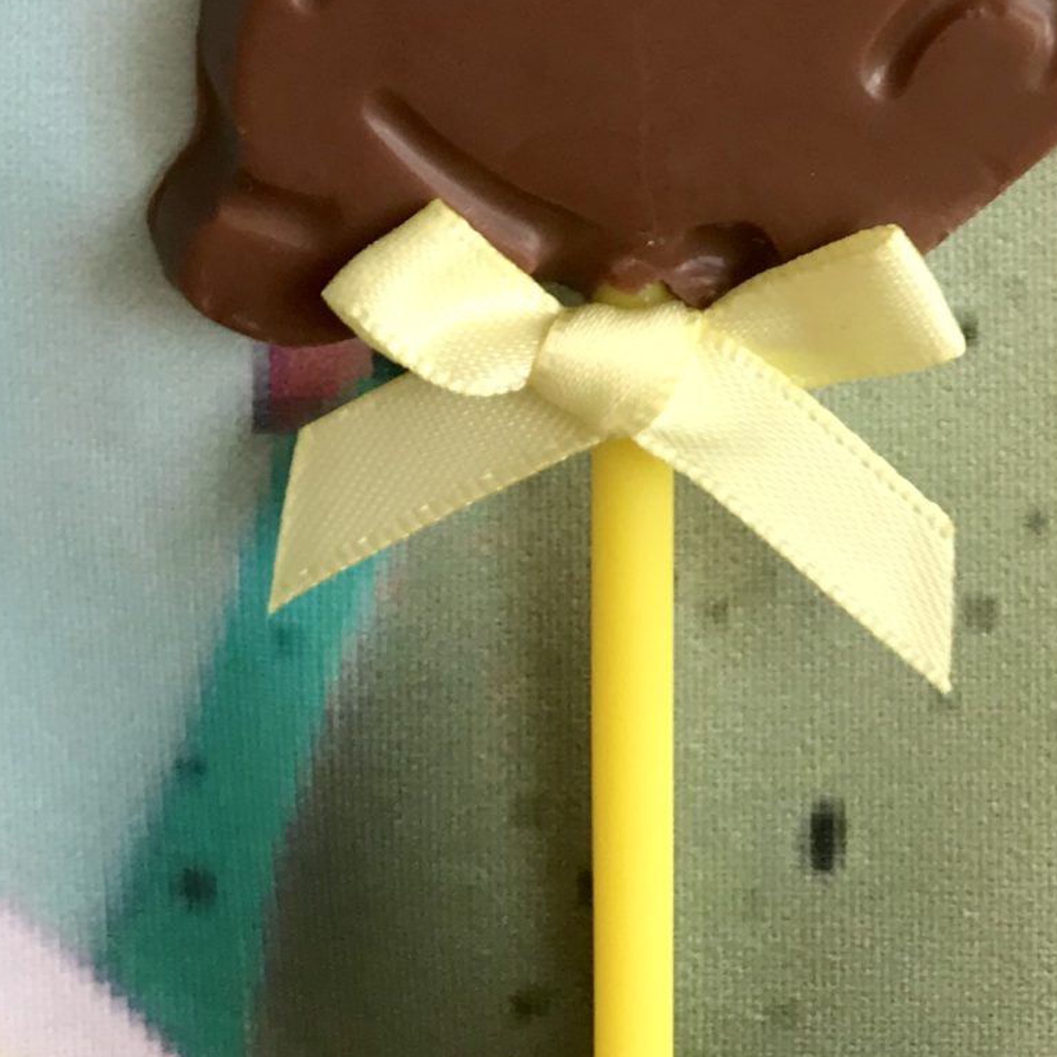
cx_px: 564
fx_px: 2867
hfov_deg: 20.9
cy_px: -459
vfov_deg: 18.8
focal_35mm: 83
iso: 32
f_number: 1.8
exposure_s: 1/50
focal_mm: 3.99
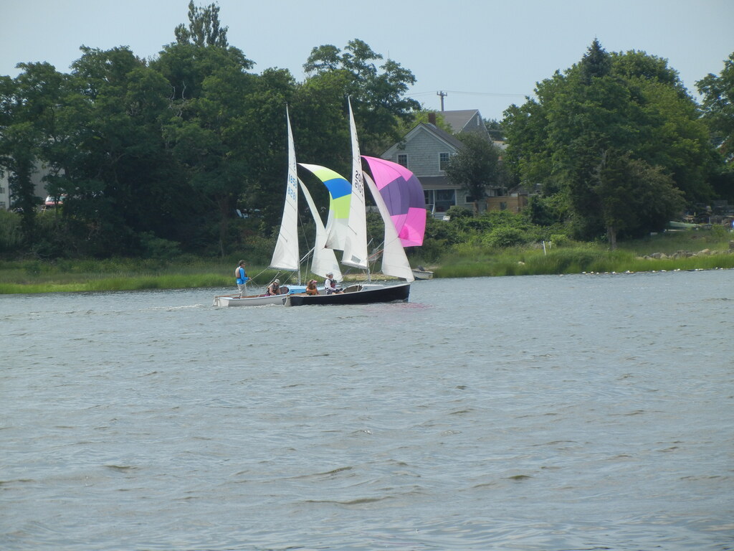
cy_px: 276
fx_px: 4241
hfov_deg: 9.9
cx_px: 367
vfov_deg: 7.4
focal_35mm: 200
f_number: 4.7
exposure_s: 1/975
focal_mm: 36
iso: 160
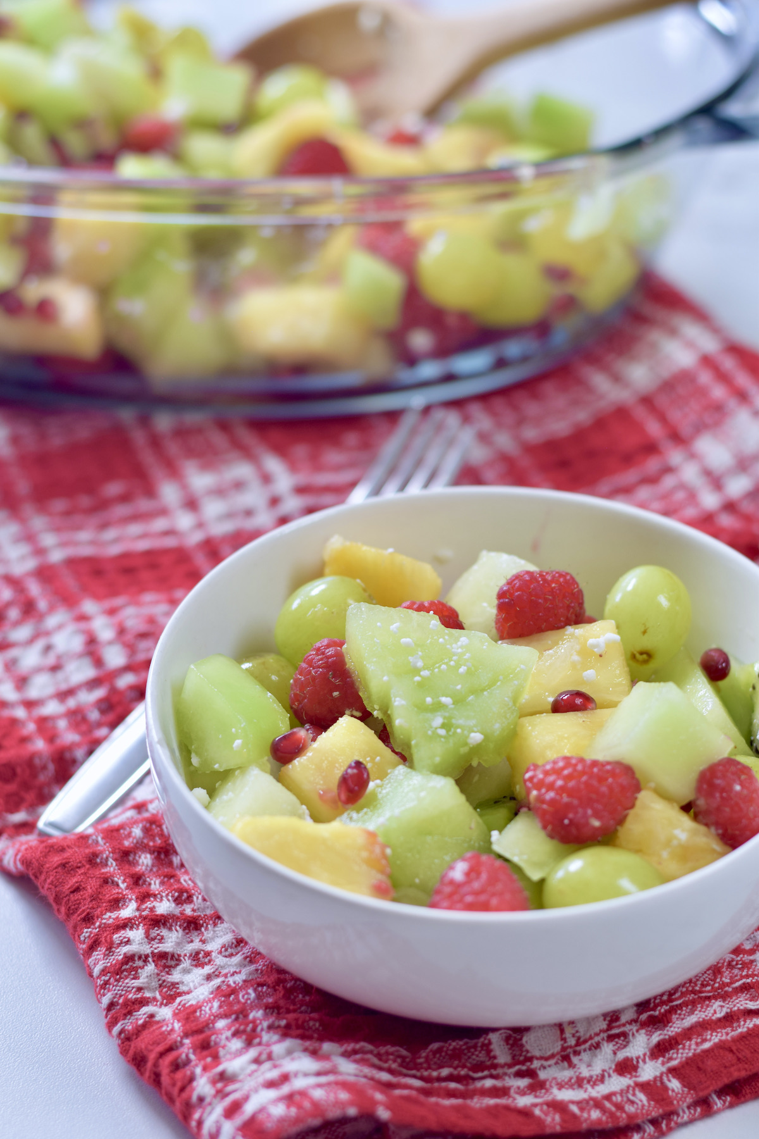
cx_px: 380
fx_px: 2372
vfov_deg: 27.0
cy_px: 570
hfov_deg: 18.2
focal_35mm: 75
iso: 200
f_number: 3.5
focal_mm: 50
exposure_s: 1/80
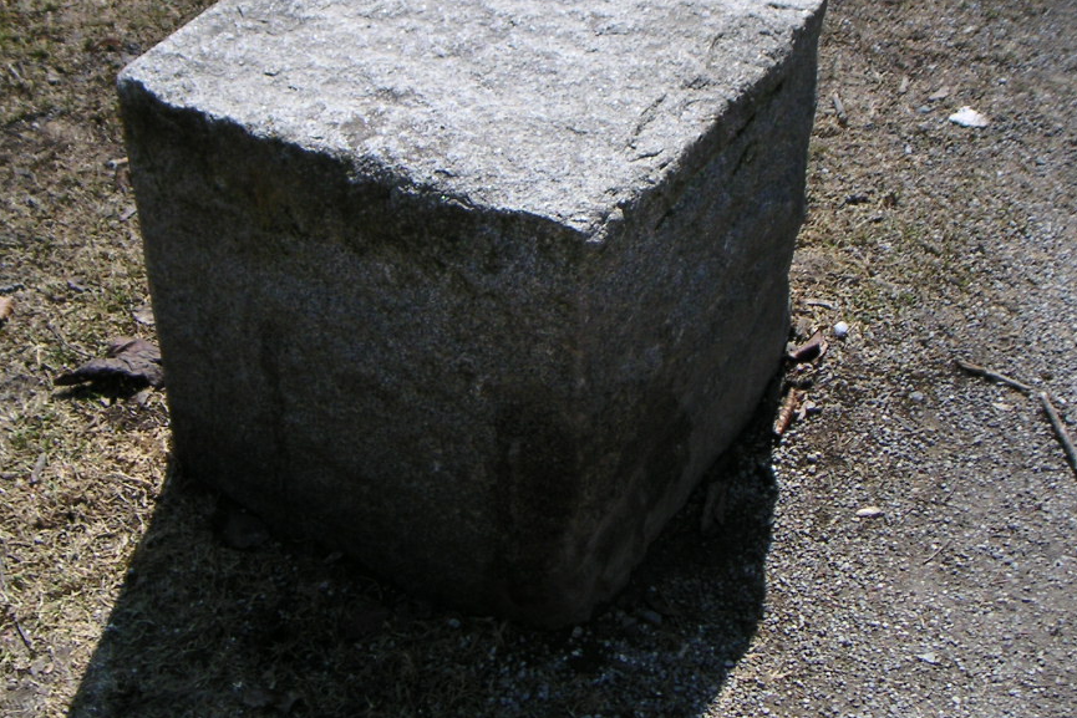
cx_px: 476
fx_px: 1795
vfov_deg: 22.5
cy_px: 234
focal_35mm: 60
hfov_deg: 33.4
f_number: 2.8
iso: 50
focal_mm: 6.1
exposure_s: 1/750
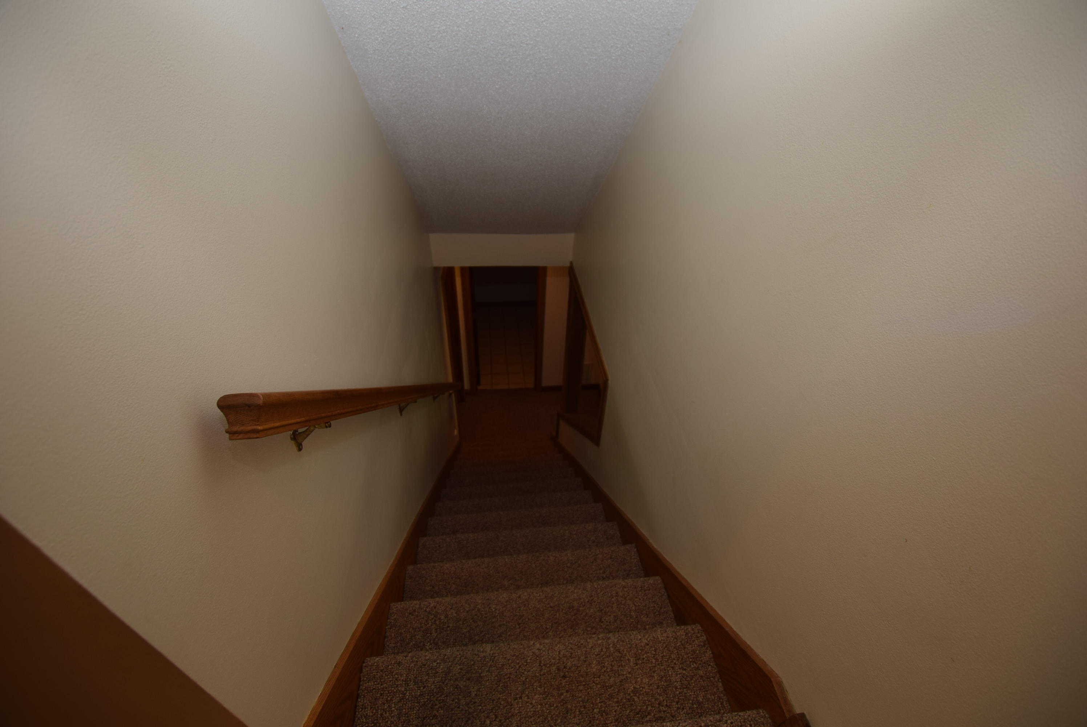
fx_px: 453
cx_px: 544
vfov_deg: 77.4
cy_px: 364
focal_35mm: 15
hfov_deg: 100.3
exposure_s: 1/60
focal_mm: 10
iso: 200
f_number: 3.5
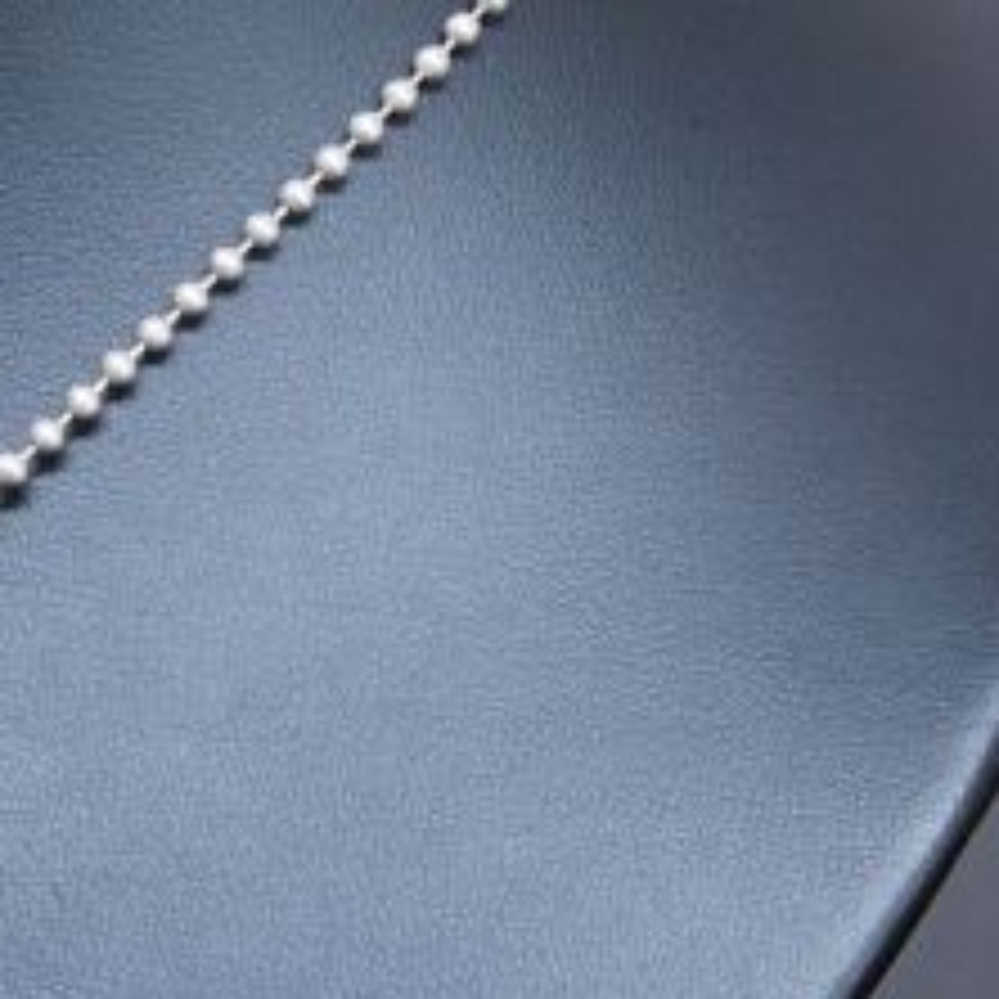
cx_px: -216
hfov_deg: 6.7
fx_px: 8424
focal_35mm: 258
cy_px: 387
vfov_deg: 6.8
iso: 200
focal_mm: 70
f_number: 29
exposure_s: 2.5
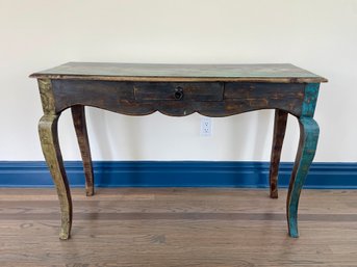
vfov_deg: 53.0
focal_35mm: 26
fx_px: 268
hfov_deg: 67.3
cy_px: 134
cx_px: 178
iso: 80
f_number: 1.6
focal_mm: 4.2
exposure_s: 1/121
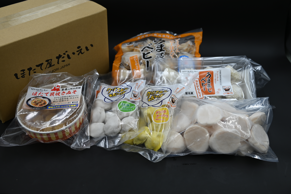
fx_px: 340
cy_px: 97
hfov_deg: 46.4
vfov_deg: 31.9
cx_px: 146
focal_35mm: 42
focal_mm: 42
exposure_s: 1/125
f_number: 5.6
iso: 100
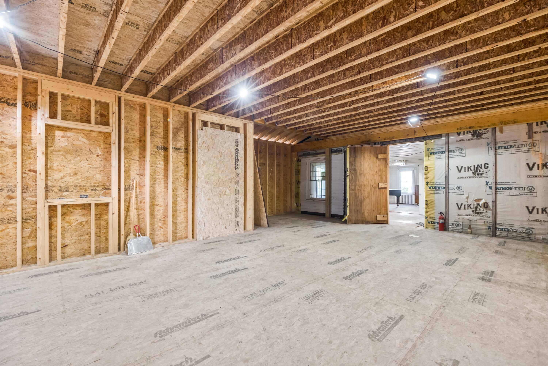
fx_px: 228
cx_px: 274
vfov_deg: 77.3
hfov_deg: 100.4
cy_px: 183
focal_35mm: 15
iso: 500
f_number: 8
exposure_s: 1/2
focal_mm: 10.1
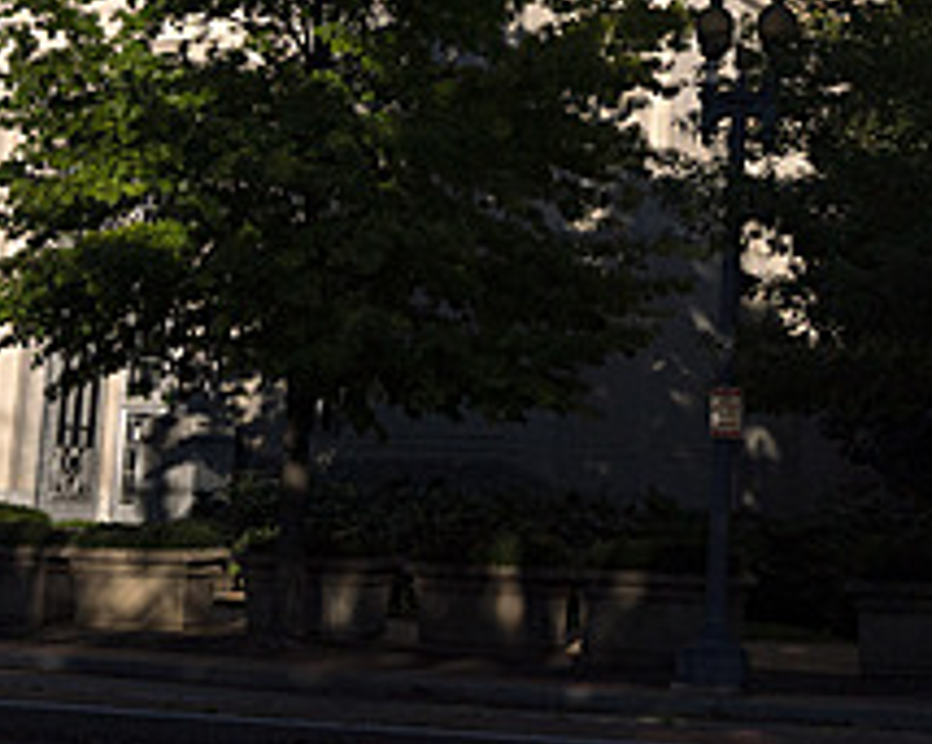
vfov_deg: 18.4
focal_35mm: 79
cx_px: 562
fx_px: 2178
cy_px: -144
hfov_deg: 24.1
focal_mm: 24
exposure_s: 1/12800
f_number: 3.2
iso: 320
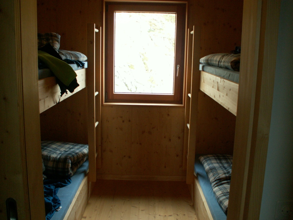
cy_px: 110
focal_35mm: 35
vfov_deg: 40.7
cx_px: 146
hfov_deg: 52.6
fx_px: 296
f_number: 2.8
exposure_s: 1/40
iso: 100
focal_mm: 5.86
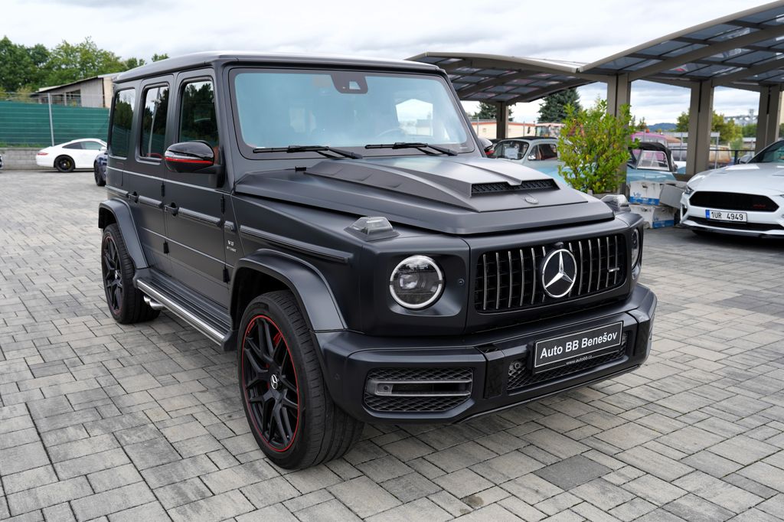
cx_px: 392
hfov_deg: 58.7
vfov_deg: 41.1
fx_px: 697
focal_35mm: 32
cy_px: 261
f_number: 5.6
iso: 100
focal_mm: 32
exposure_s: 1/160
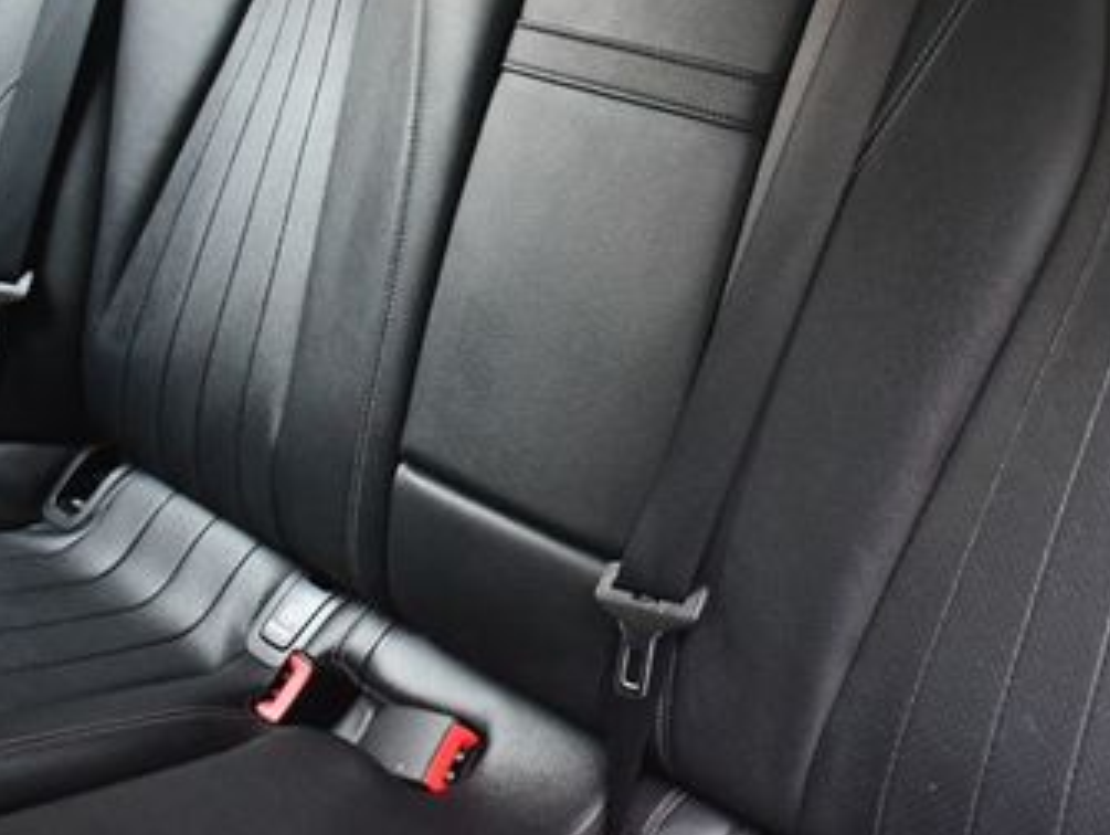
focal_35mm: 55
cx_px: 885
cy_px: 136
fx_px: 1766
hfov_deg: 33.9
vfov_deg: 26.0
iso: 5000
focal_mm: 20
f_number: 3.8
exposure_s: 1/60
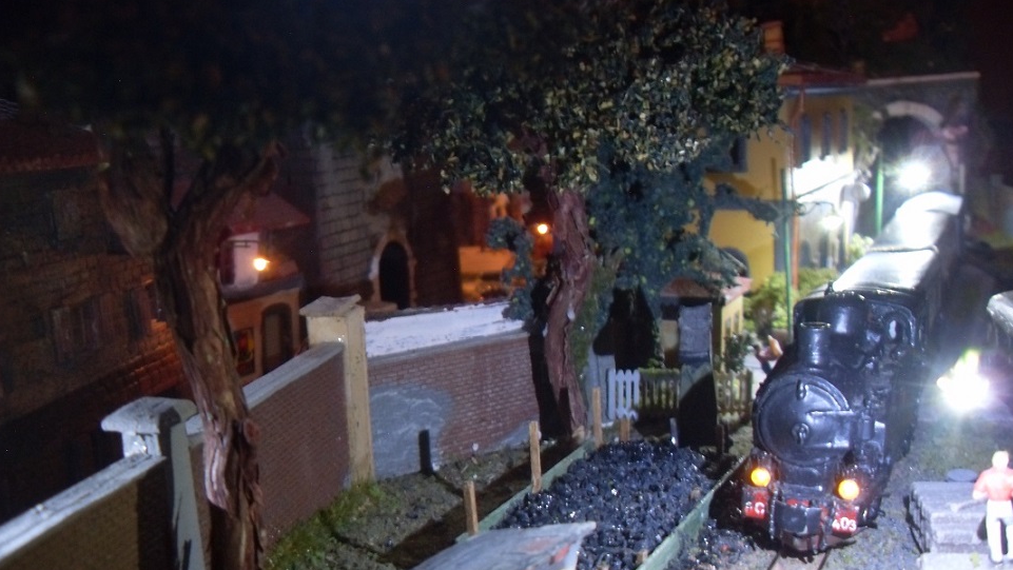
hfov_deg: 52.8
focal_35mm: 38
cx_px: 515
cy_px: 375
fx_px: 1021
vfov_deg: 31.0
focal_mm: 6.3
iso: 200
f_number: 2.8
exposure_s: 1
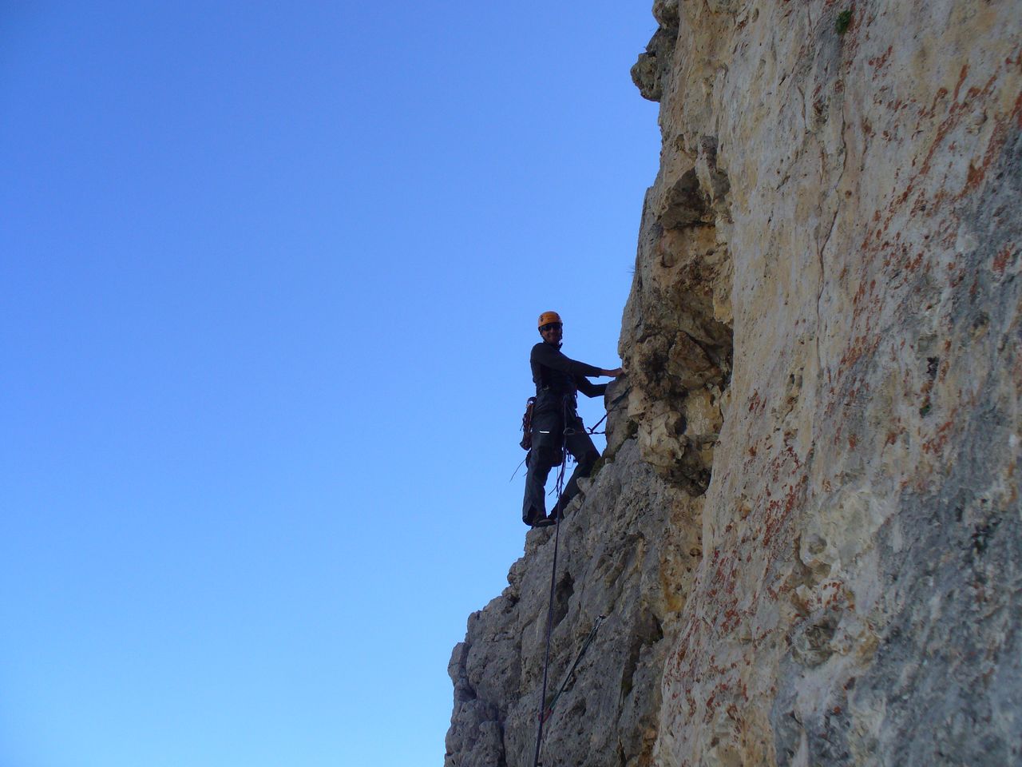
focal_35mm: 42
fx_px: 1240
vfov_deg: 34.3
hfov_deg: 44.8
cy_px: 384
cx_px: 511
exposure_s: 1/200
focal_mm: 7
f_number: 5.8
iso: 80
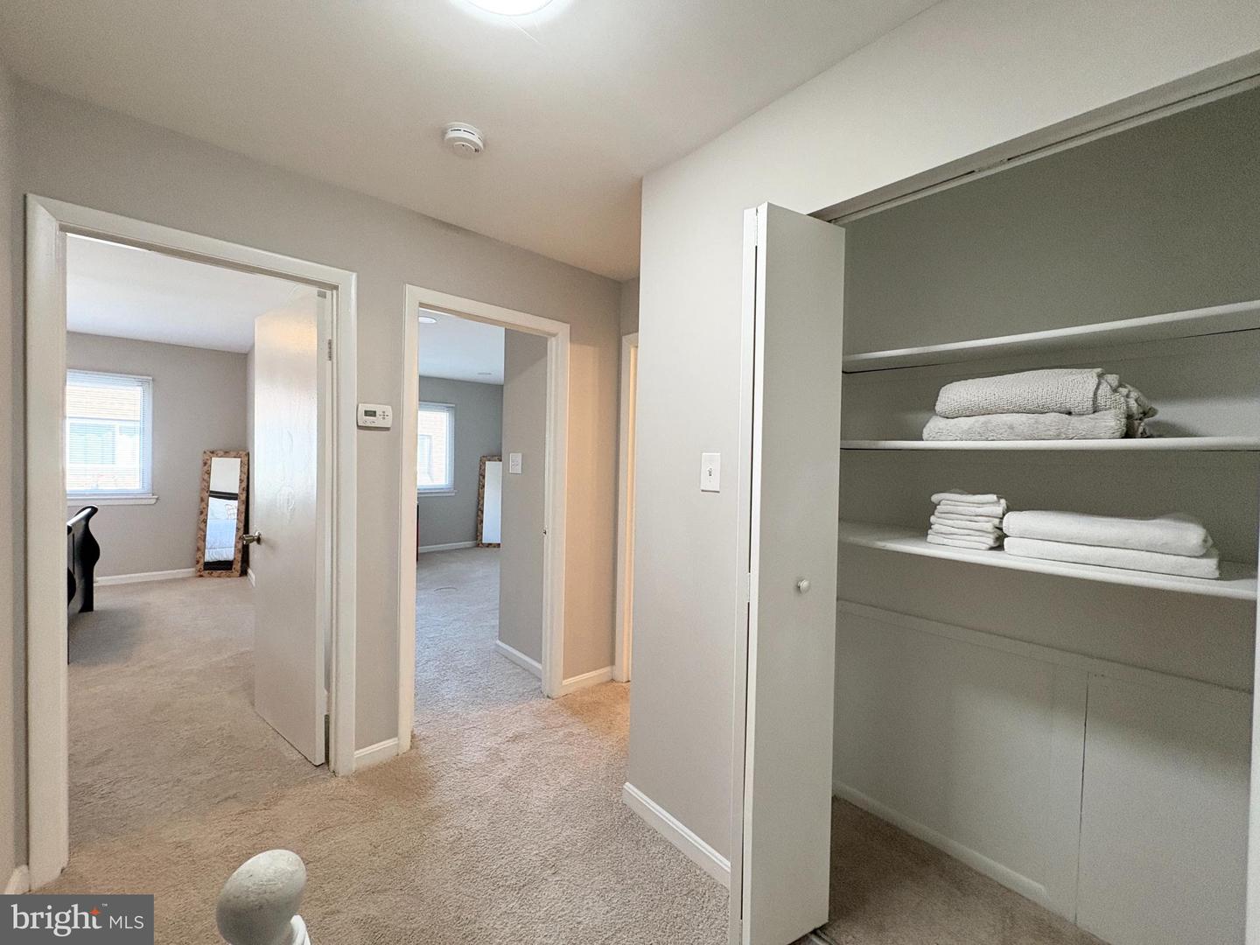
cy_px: 472
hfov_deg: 102.1
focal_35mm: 14
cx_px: 630
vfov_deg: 85.7
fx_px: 510
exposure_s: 1/120
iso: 400
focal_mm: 2.22
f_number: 2.2
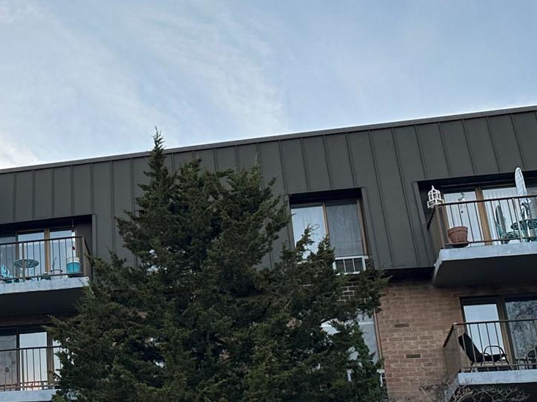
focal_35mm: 67
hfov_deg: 25.7
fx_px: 1039
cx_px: -124
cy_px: 285
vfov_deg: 21.8
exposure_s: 1/508
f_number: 1.78
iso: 80
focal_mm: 6.86
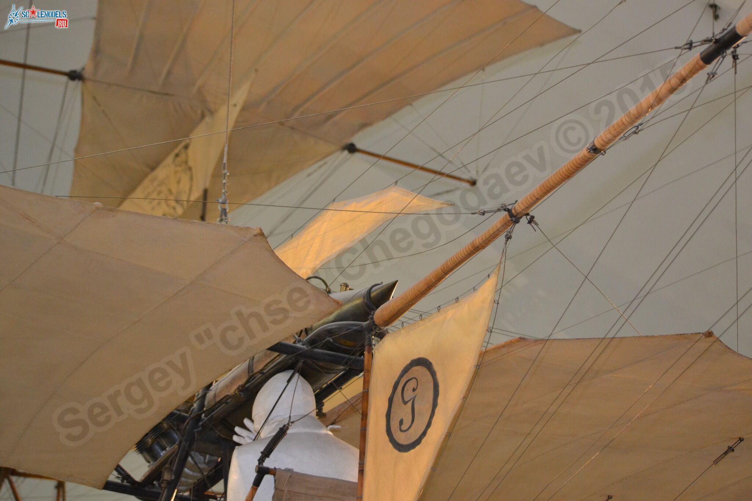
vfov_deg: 13.4
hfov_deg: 20.0
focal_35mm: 102
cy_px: 250
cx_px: 376
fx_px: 2130
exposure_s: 1/60
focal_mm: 68
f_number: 4.5
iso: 2000
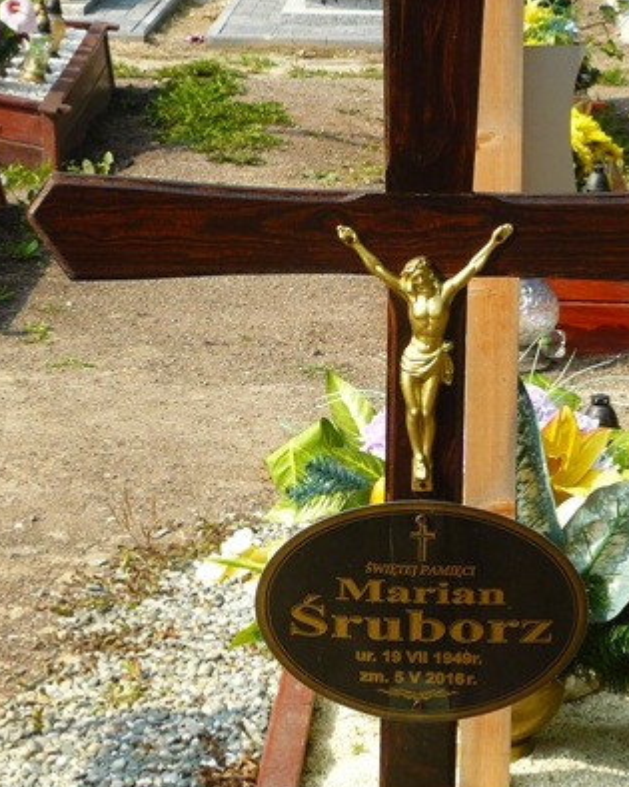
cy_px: 459
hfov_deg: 12.6
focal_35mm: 122
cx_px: 409
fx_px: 2840
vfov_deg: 15.8
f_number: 5.6
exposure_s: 1/200
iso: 100
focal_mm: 12.9
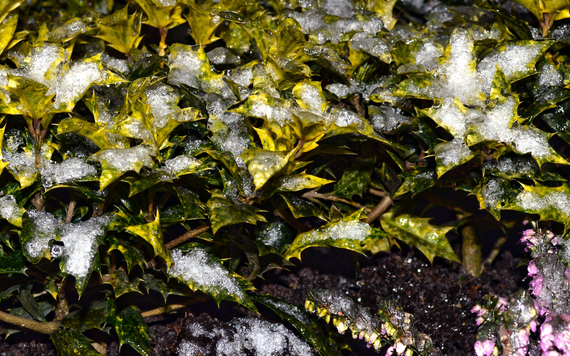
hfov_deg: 23.8
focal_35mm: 87
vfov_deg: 15.0
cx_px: 213
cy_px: 167
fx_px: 1352
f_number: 8
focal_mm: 34
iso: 100
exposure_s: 1/60
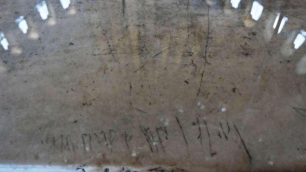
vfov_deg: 29.6
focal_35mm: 40
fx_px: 325
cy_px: 64
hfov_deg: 50.5
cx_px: 156
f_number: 3.9
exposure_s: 1/60
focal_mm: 18
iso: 3200
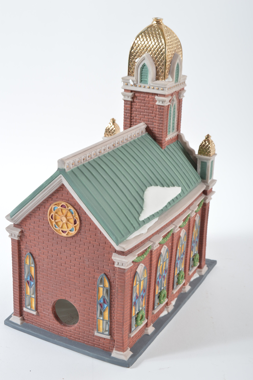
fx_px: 602
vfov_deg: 35.1
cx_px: 126
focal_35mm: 57
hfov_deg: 23.7
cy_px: 190
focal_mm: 38
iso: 100
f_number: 11
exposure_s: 1/160
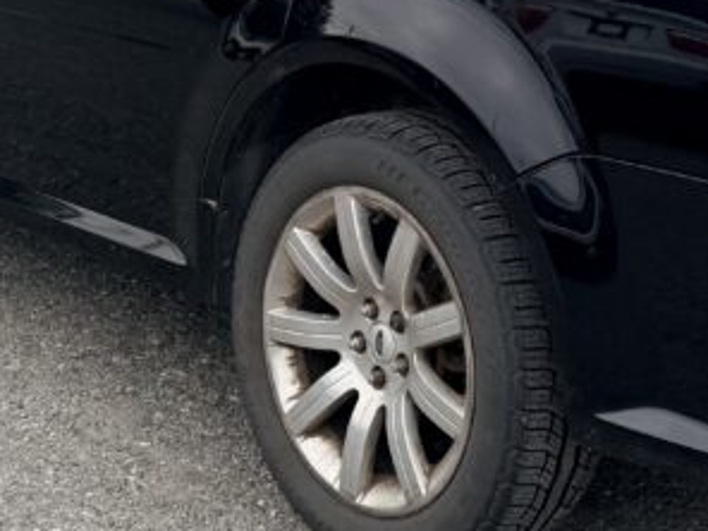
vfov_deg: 17.0
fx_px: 1698
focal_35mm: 83
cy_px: -110
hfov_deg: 23.4
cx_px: 514
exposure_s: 1/1091
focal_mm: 6.76
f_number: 1.78
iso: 80
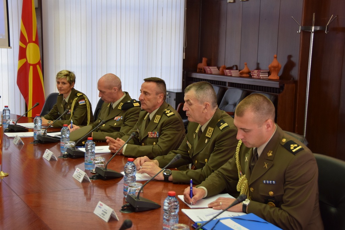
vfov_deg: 25.8
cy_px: 115
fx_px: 503
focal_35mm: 52
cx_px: 172
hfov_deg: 37.8
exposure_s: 1/60
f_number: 4.2
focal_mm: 35
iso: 400
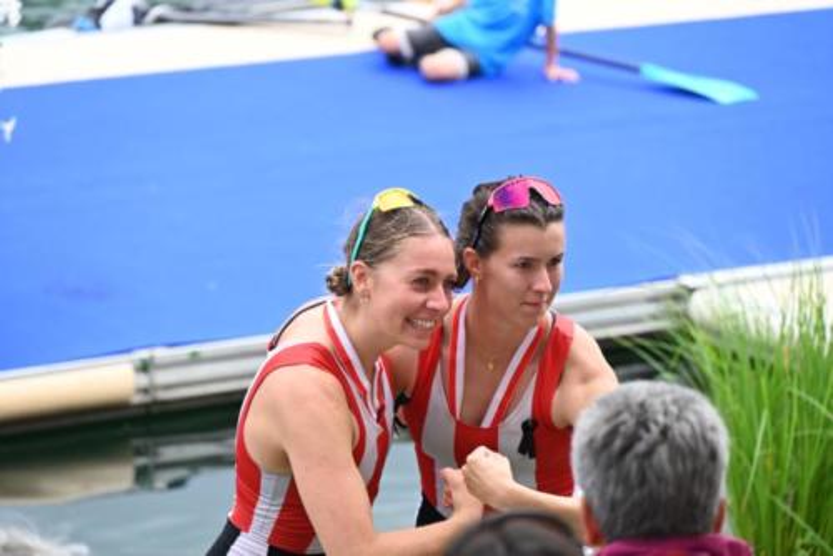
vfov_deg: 6.9
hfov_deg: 10.3
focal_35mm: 200
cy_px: 278
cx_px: 416
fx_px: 4630
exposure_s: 1/250
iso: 500
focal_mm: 200
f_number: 6.3
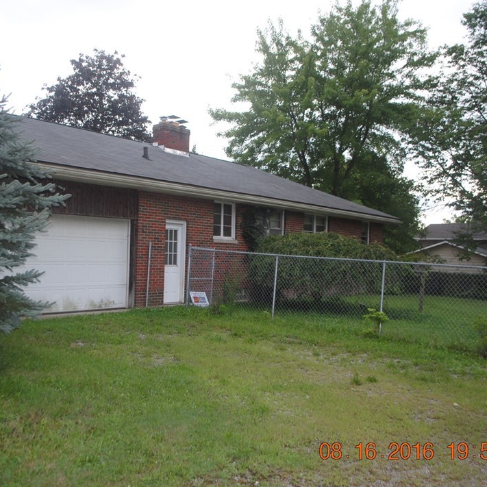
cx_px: 202
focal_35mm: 35
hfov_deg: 47.0
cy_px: 240
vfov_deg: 47.2
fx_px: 557
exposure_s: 1/125
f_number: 3.5
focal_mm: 18
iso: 180
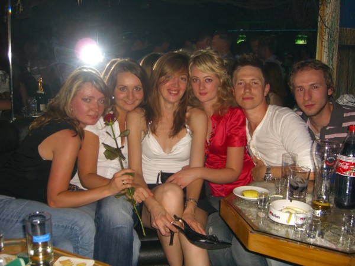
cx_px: 178
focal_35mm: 38
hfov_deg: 49.0
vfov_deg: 37.7
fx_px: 390
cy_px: 133
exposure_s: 1/60
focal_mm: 7.9
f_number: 2.8
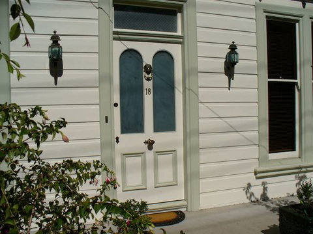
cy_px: 117
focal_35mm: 37
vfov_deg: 38.7
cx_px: 156
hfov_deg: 50.1
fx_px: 335
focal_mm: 6.1
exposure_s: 1/1000
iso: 64
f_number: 5.6
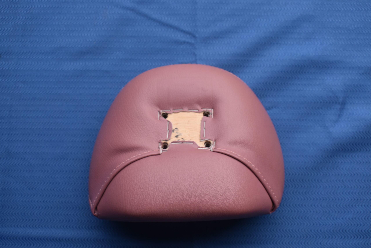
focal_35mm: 45
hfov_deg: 43.6
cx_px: 186
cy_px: 124
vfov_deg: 29.9
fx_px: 464
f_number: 6.3
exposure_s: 1/250
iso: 200
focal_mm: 30
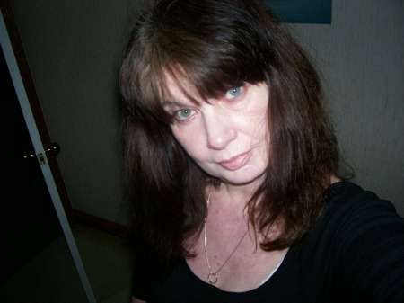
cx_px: 202
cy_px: 152
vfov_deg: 41.8
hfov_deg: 54.0
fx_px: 397
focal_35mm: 34
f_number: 2.7
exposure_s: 1/112
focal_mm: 5.6
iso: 140
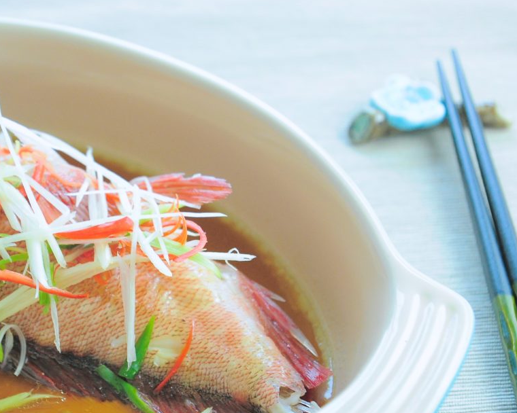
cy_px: 212
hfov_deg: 17.2
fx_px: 1698
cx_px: 133
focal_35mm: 111
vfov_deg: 13.9
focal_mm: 50
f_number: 4
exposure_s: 1/50
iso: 1250
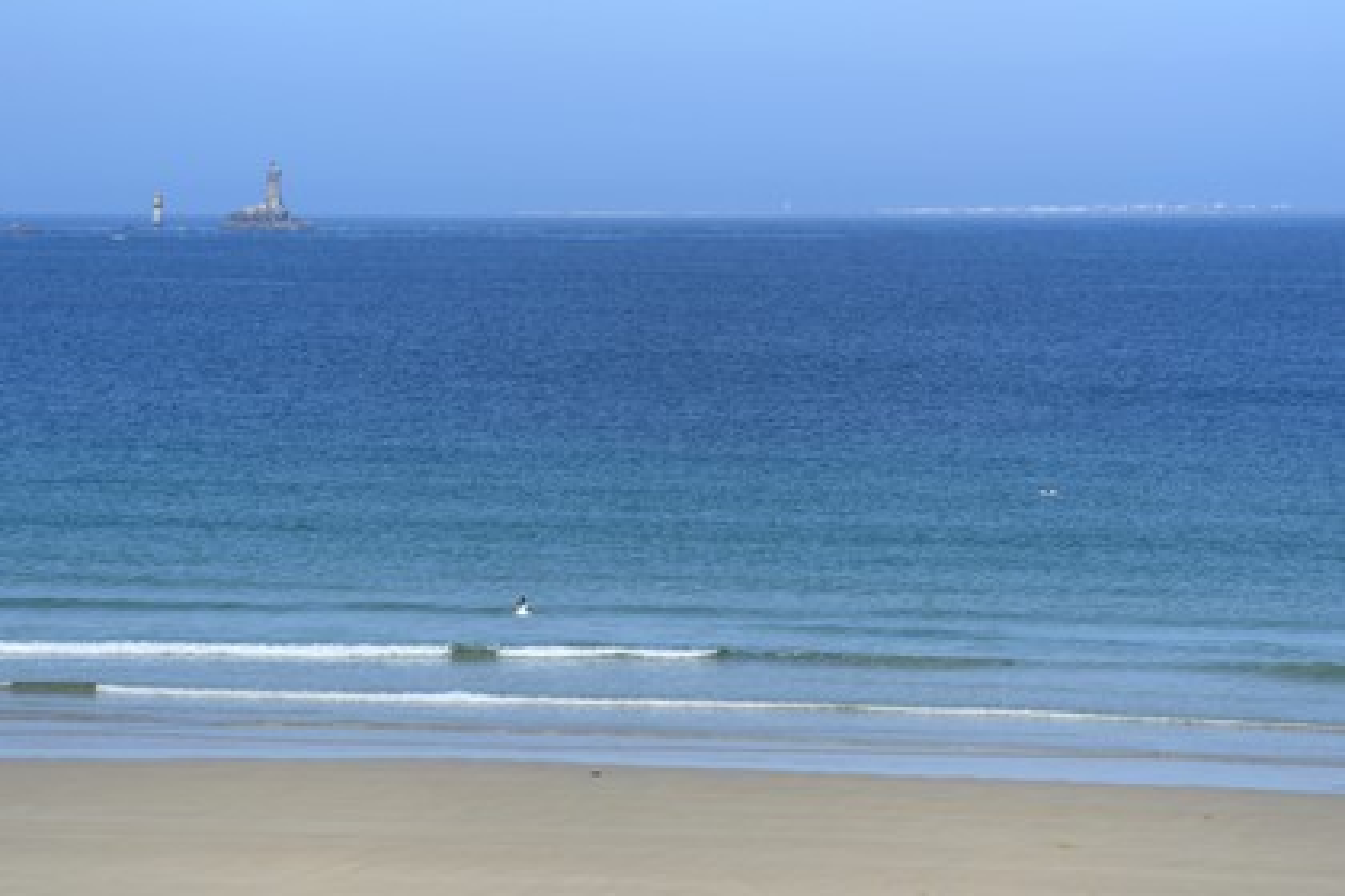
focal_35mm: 155
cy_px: 448
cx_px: 672
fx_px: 5791
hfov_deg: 13.2
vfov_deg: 8.9
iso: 200
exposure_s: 1/200
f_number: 16
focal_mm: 155
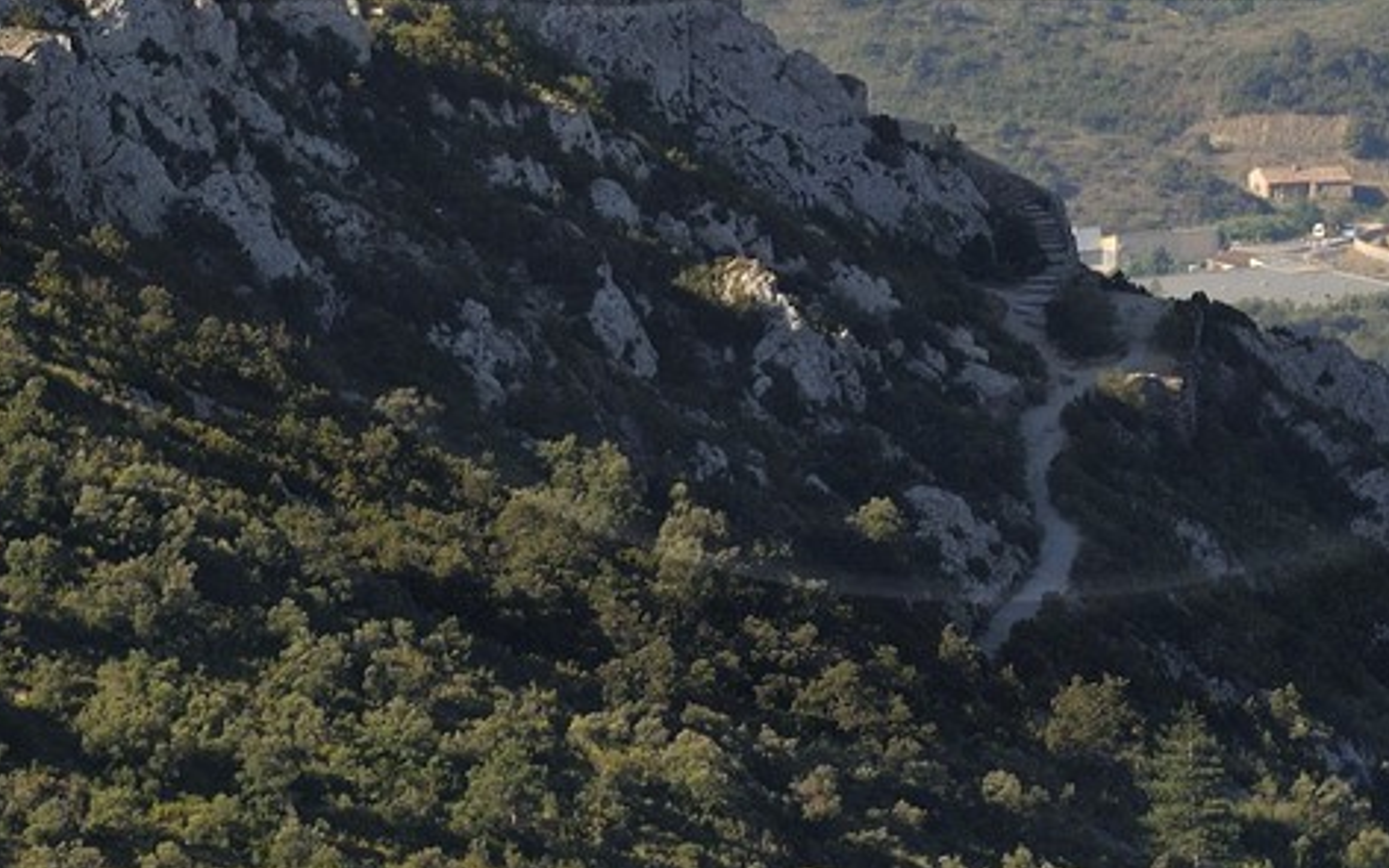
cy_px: -477
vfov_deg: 1.9
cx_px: 989
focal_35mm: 691
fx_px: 26158
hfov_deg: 3.0
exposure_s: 1/1000
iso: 400
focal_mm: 200
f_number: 7.1
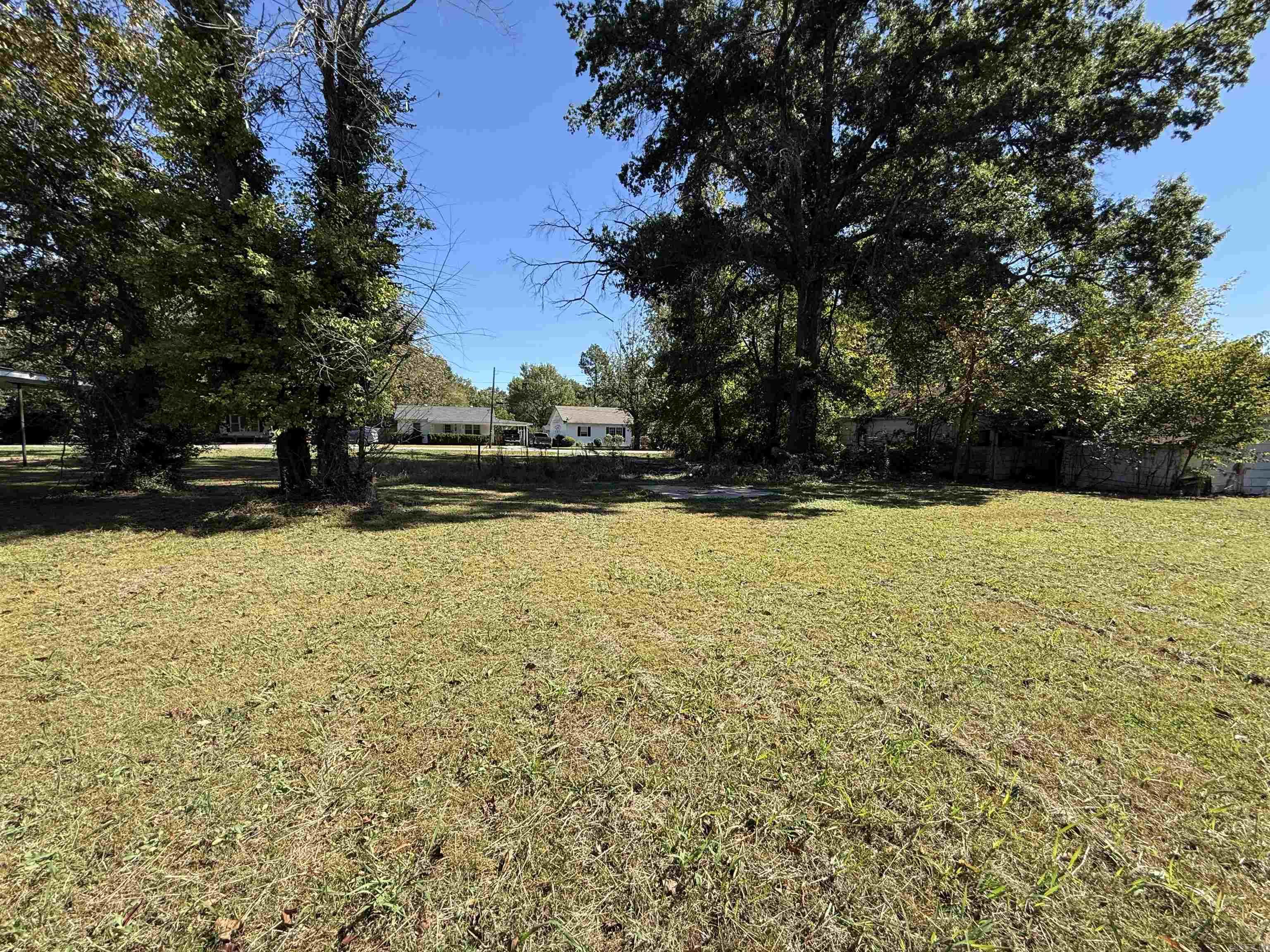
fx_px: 514
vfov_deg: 85.7
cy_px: 476
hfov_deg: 102.1
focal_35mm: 14
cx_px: 635
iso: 50
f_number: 2.2
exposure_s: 1/928
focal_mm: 2.22
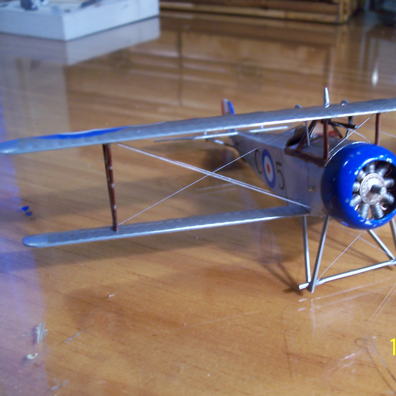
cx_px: 261
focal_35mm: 41
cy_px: 195
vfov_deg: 40.9
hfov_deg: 40.5
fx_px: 531
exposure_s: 1/15
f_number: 2.7
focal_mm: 5.6
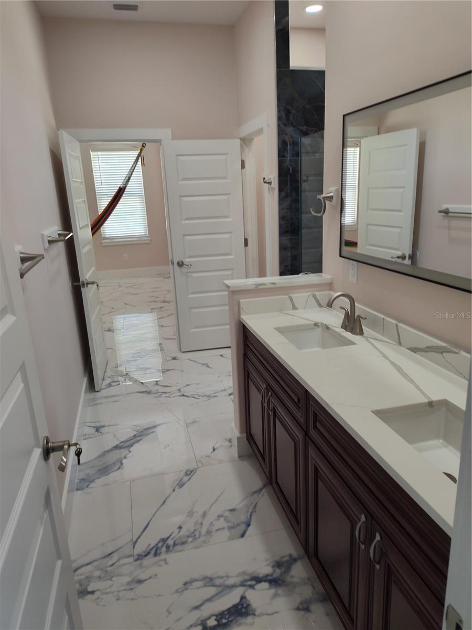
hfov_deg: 58.9
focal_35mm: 23
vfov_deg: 73.9
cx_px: 236
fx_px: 418
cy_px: 315
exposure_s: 1/120
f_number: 1.8
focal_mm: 5.56
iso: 245
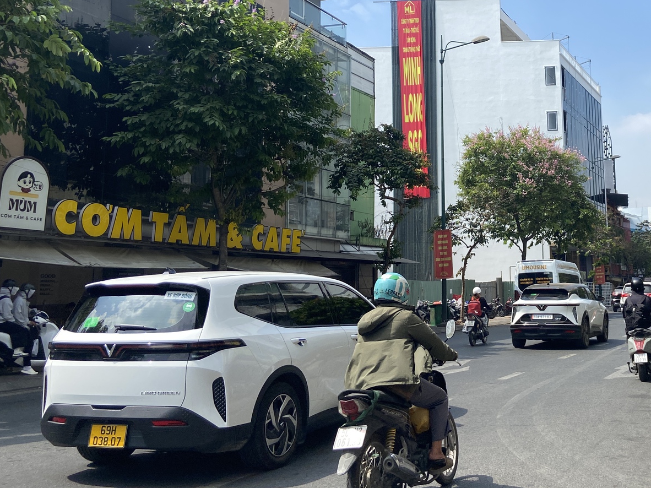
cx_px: 518
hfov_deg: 41.2
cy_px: 149
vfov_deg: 32.5
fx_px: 827
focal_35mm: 44
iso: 32
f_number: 1.8
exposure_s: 1/2268
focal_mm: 4.25
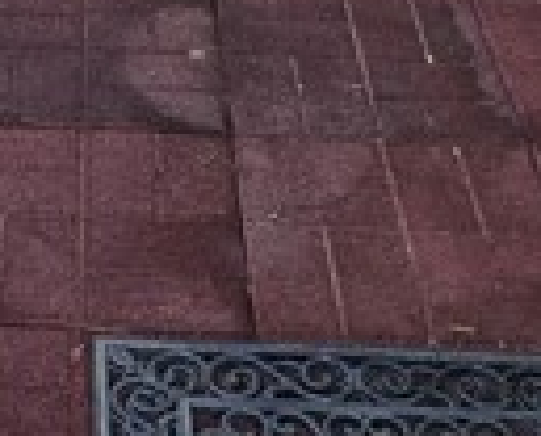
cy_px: -398
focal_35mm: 111
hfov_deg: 16.8
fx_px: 1783
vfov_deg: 12.5
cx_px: -21
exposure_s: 1/207
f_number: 1.7
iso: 50
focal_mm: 6.3
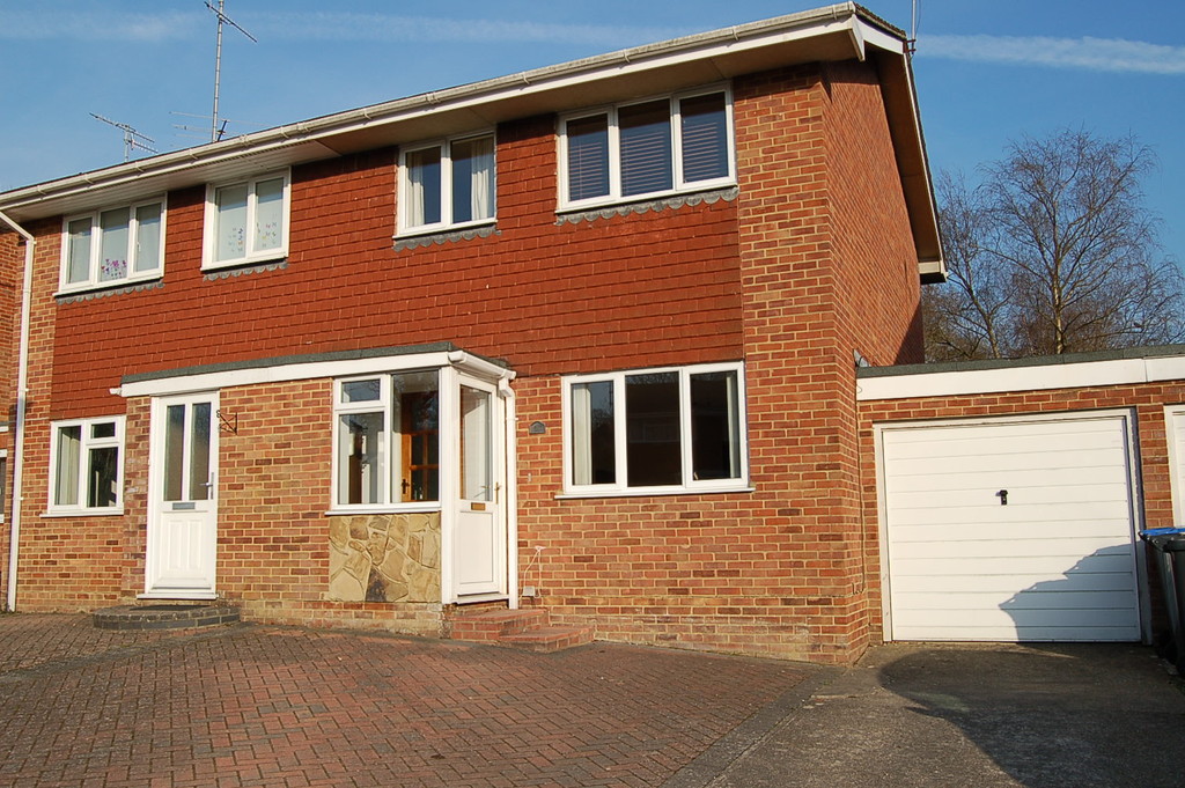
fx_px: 987
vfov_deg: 43.5
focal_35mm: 30
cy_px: 394
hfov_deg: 62.0
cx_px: 592
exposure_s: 1/400
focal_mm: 20
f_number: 10
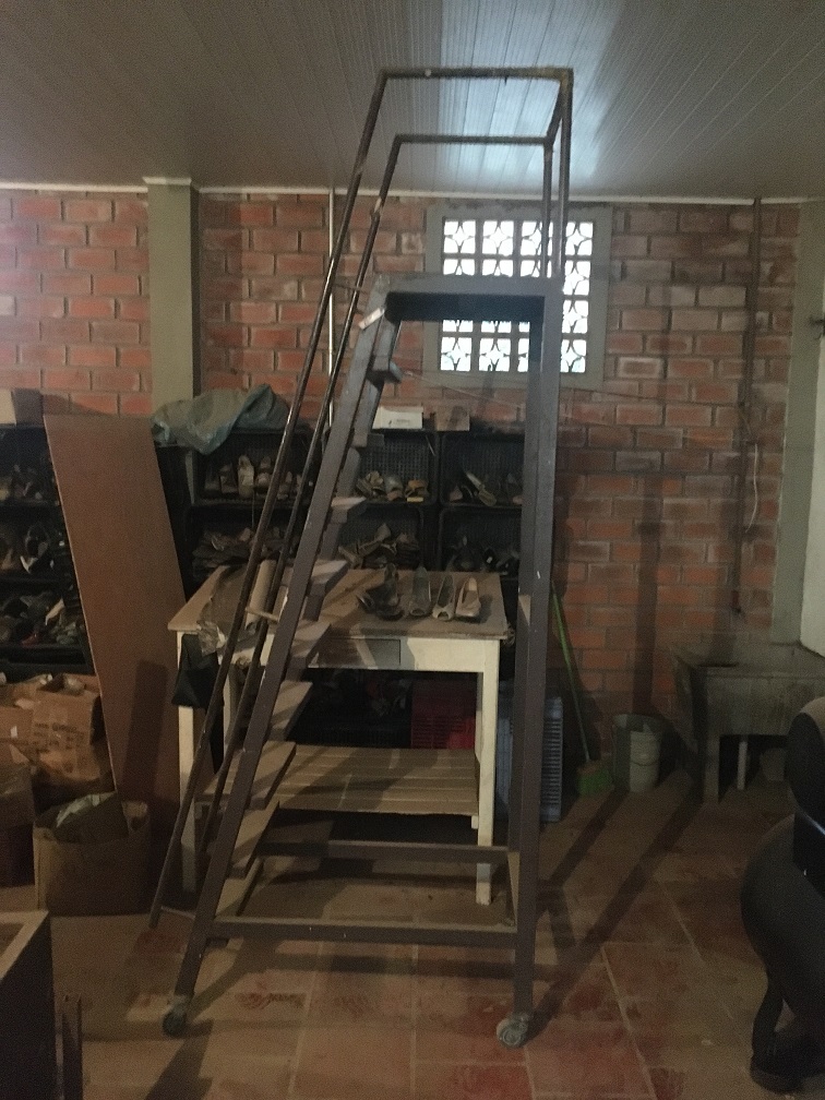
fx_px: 922
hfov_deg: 48.2
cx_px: 412
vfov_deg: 61.7
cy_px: 550
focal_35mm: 29
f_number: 2.2
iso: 1250
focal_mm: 4.15
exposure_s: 1/15
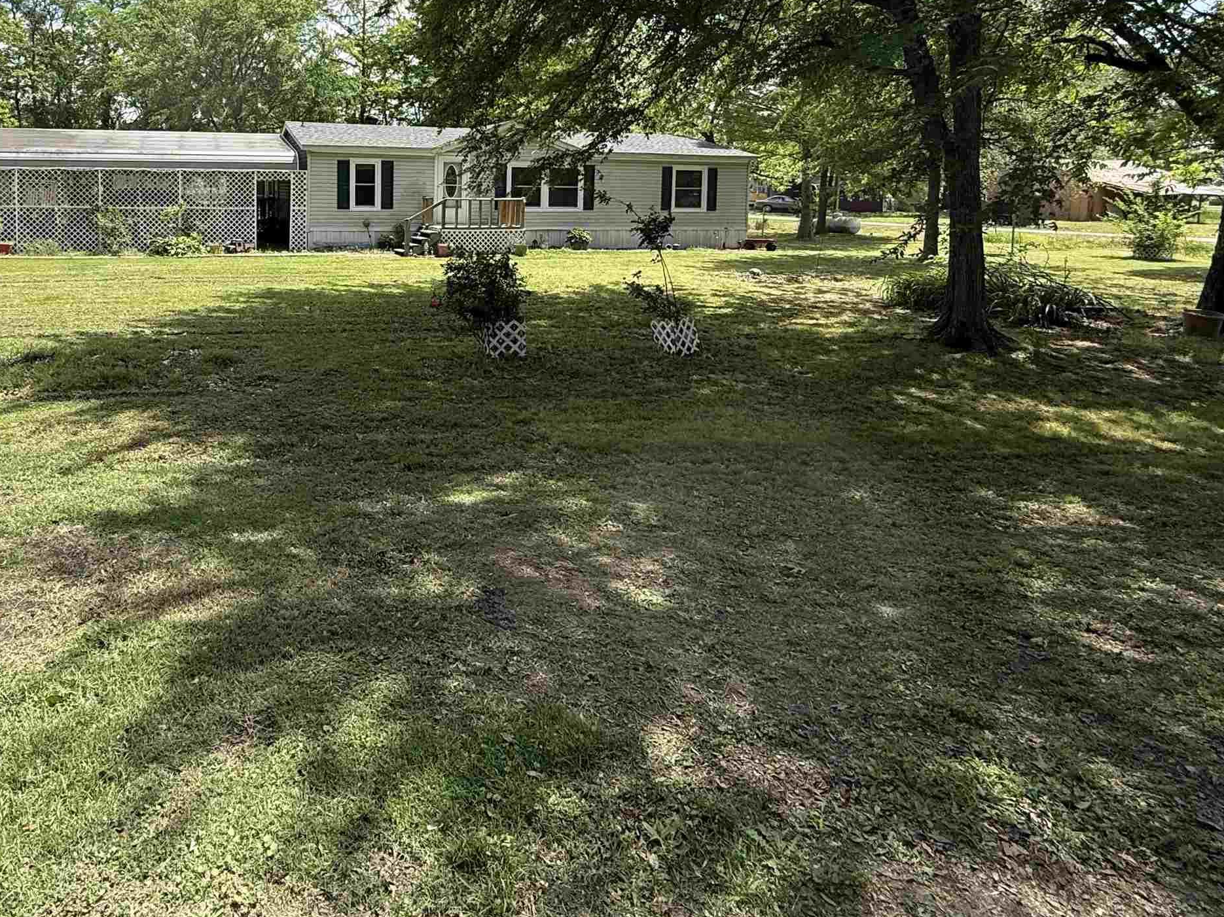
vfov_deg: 56.6
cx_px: 422
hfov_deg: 72.0
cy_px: 254
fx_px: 813
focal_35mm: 23
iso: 64
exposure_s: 1/1017
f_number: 2.2
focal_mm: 2.22
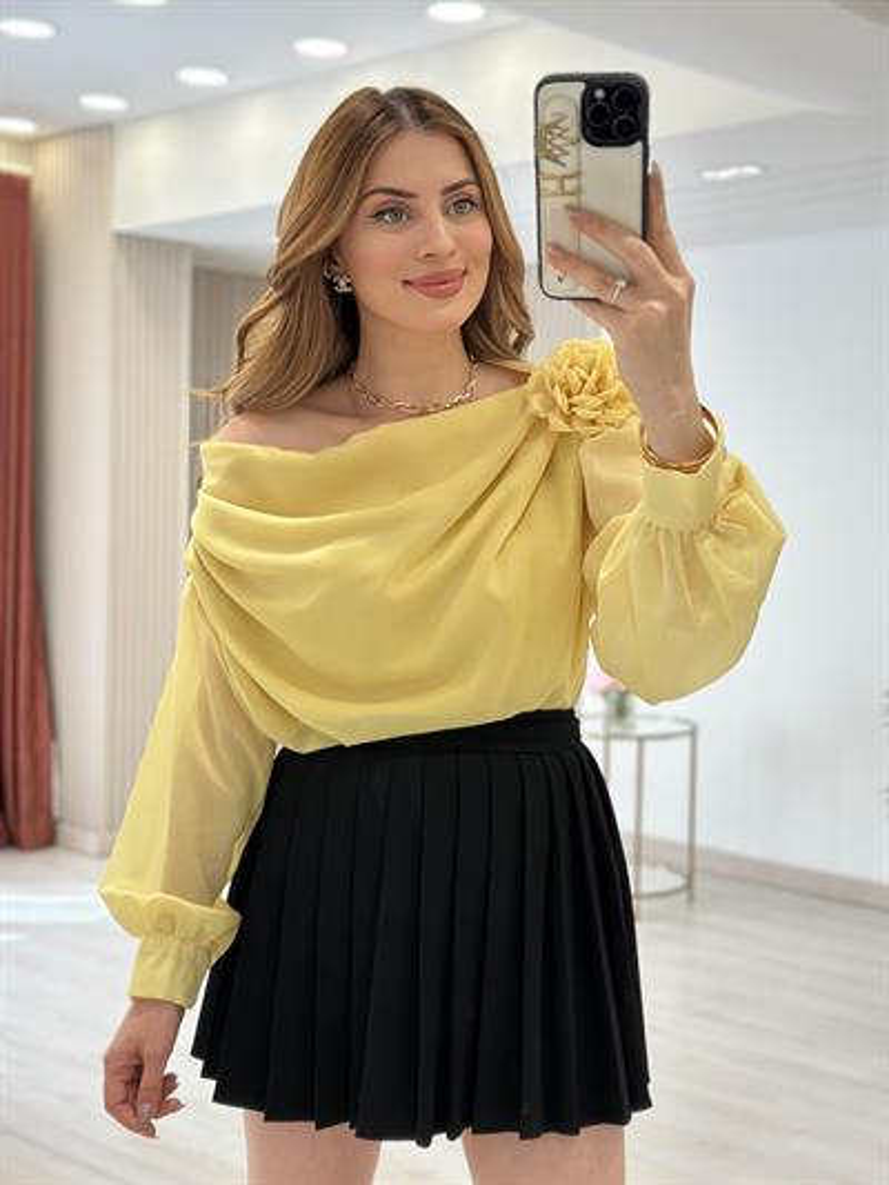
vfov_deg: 39.6
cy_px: 592
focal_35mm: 48
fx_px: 1643
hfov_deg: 30.3
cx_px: 444
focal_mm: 6.86
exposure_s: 1/275
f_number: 1.78
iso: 80
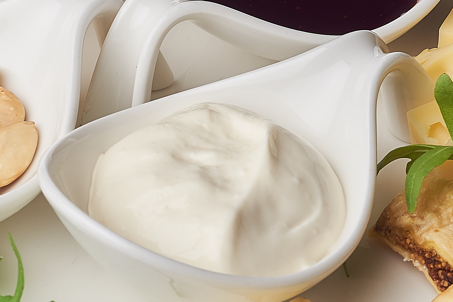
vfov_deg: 7.9
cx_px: 234
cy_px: 108
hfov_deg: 11.8
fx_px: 2190
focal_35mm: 174
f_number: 16
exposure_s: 1/125
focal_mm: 60
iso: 200
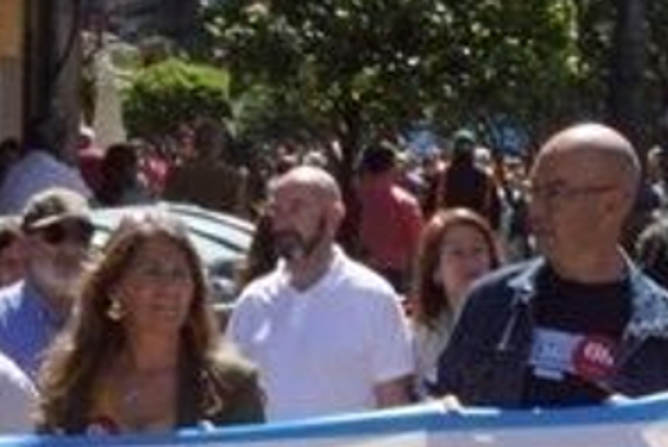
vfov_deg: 6.0
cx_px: 1040
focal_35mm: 227
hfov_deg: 8.8
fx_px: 4216
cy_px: 446
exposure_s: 1/60
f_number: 22
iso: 400
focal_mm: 28
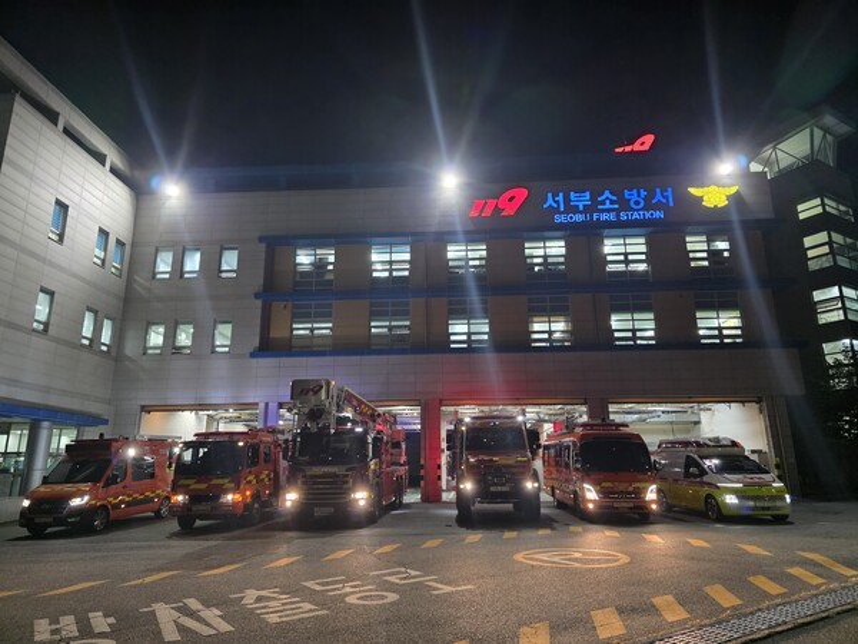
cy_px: 322
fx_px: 570
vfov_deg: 58.9
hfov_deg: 73.9
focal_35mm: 23
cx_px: 429
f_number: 1.7
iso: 800
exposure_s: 1/120
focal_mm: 6.3
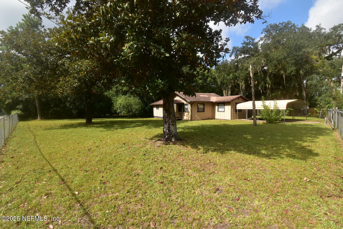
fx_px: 143
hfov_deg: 100.4
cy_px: 114
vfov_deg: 77.3
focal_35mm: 15
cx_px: 172
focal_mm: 10
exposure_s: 1/400
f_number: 11
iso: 400
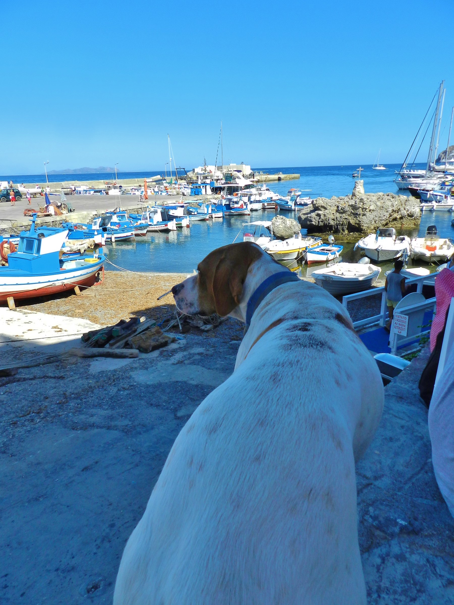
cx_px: 227
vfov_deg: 73.9
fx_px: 402
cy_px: 302
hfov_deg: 58.9
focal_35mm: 23
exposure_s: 1/800
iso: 160
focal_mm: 4
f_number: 4
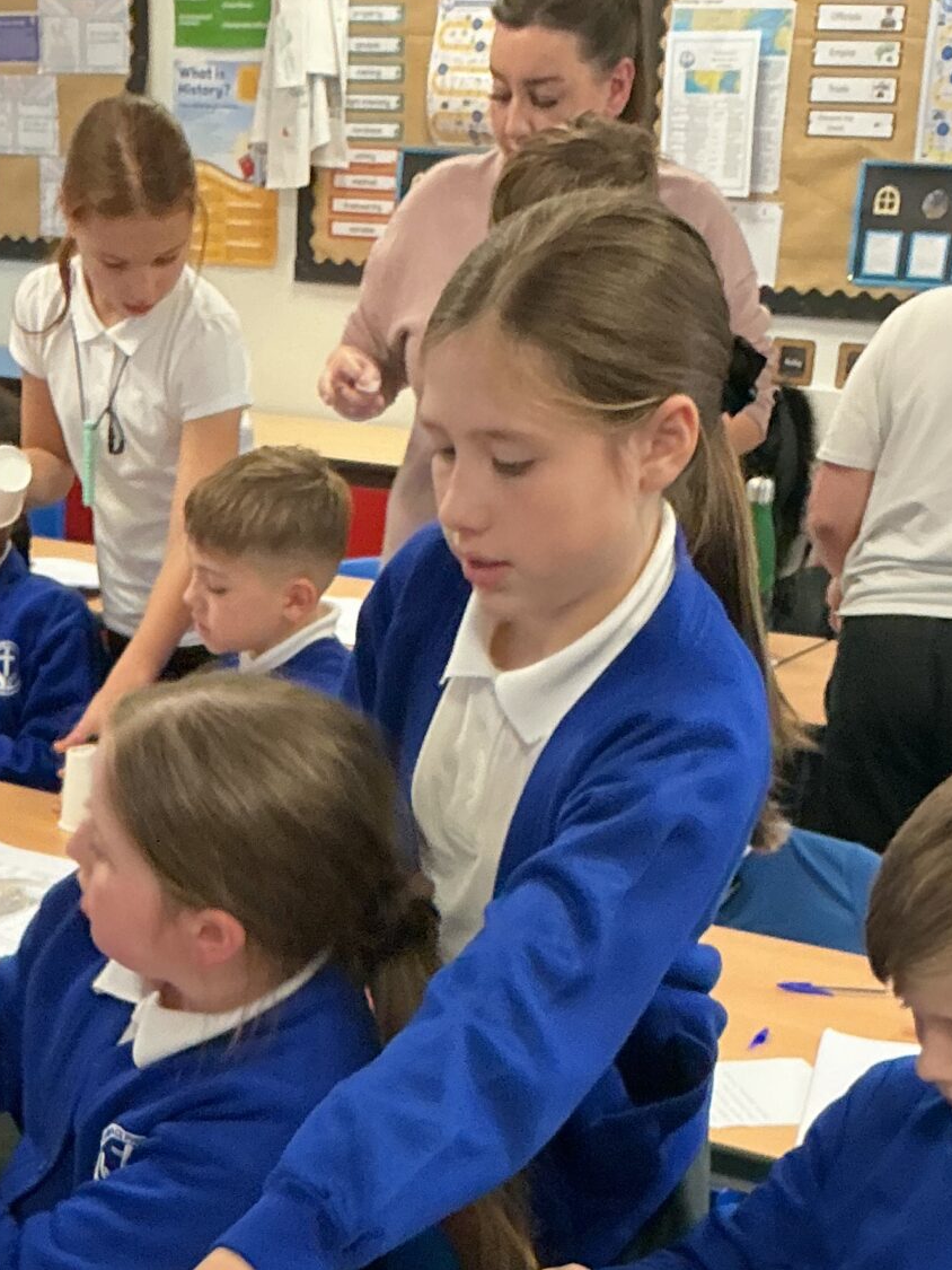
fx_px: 2420
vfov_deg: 28.0
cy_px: 1199
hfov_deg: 22.1
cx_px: 243
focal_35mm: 66
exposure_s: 1/60
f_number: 1.8
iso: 100
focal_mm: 3
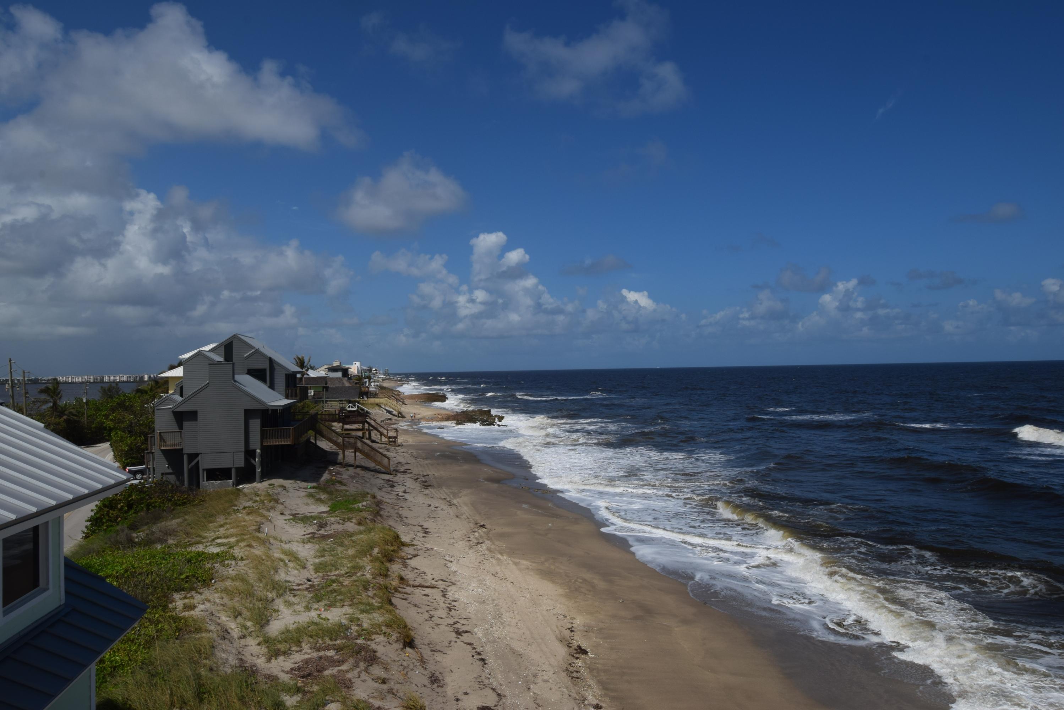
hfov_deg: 73.7
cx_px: 532
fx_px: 709
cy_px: 355
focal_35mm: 24
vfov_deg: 53.2
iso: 100
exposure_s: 1/200
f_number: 16
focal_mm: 16
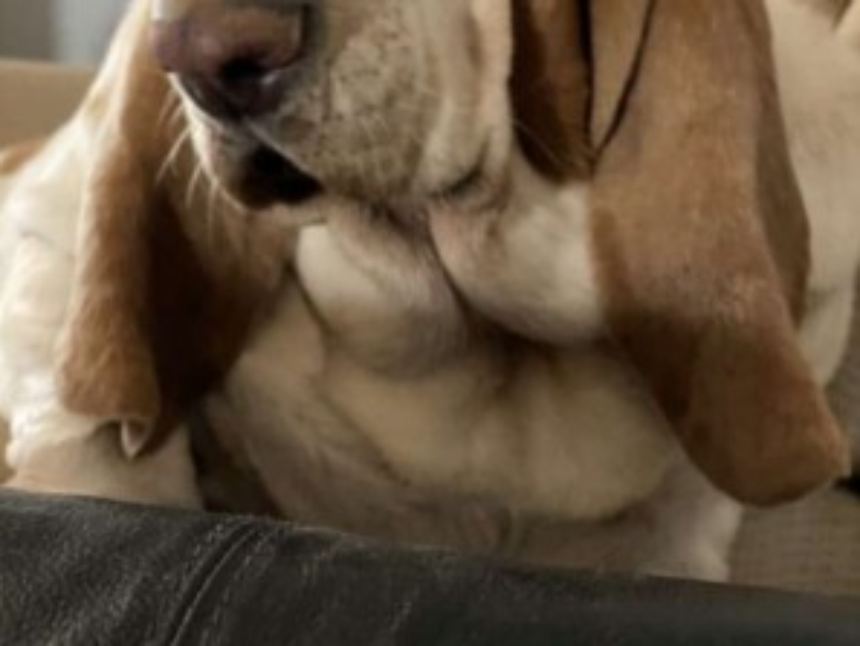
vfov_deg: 20.6
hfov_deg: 27.8
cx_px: 429
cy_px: 70
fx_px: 1740
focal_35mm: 70
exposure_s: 1/23
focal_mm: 6
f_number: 2
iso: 500
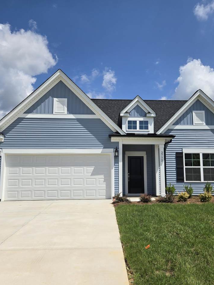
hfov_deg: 45.3
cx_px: 123
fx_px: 256
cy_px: 143
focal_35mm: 31
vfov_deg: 58.4
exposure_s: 1/3798
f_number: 1.8
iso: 25
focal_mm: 5.4
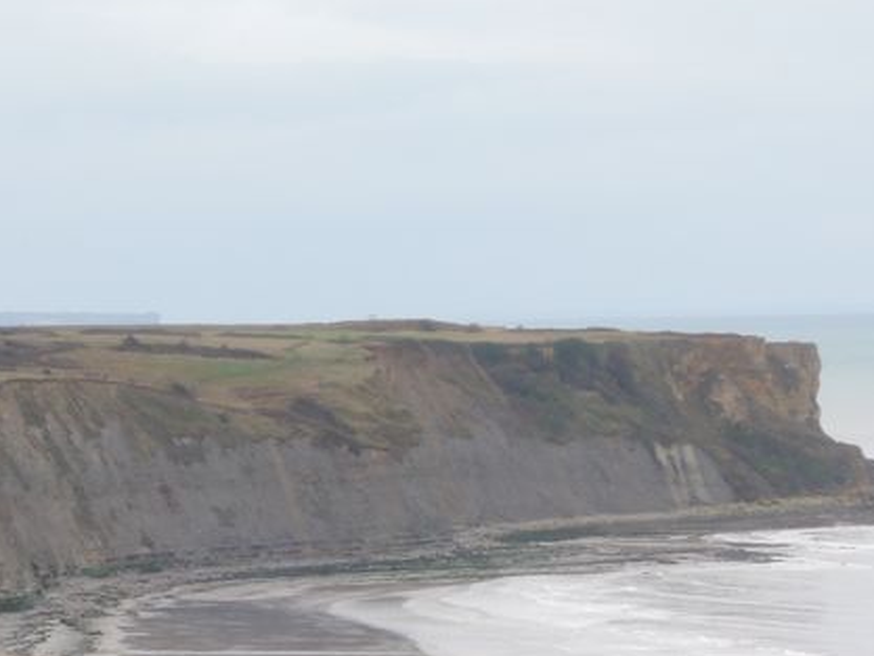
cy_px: 631
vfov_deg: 5.2
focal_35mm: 288
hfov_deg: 6.9
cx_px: 260
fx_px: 7274
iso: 140
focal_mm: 25.5
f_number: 7.1
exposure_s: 1/125
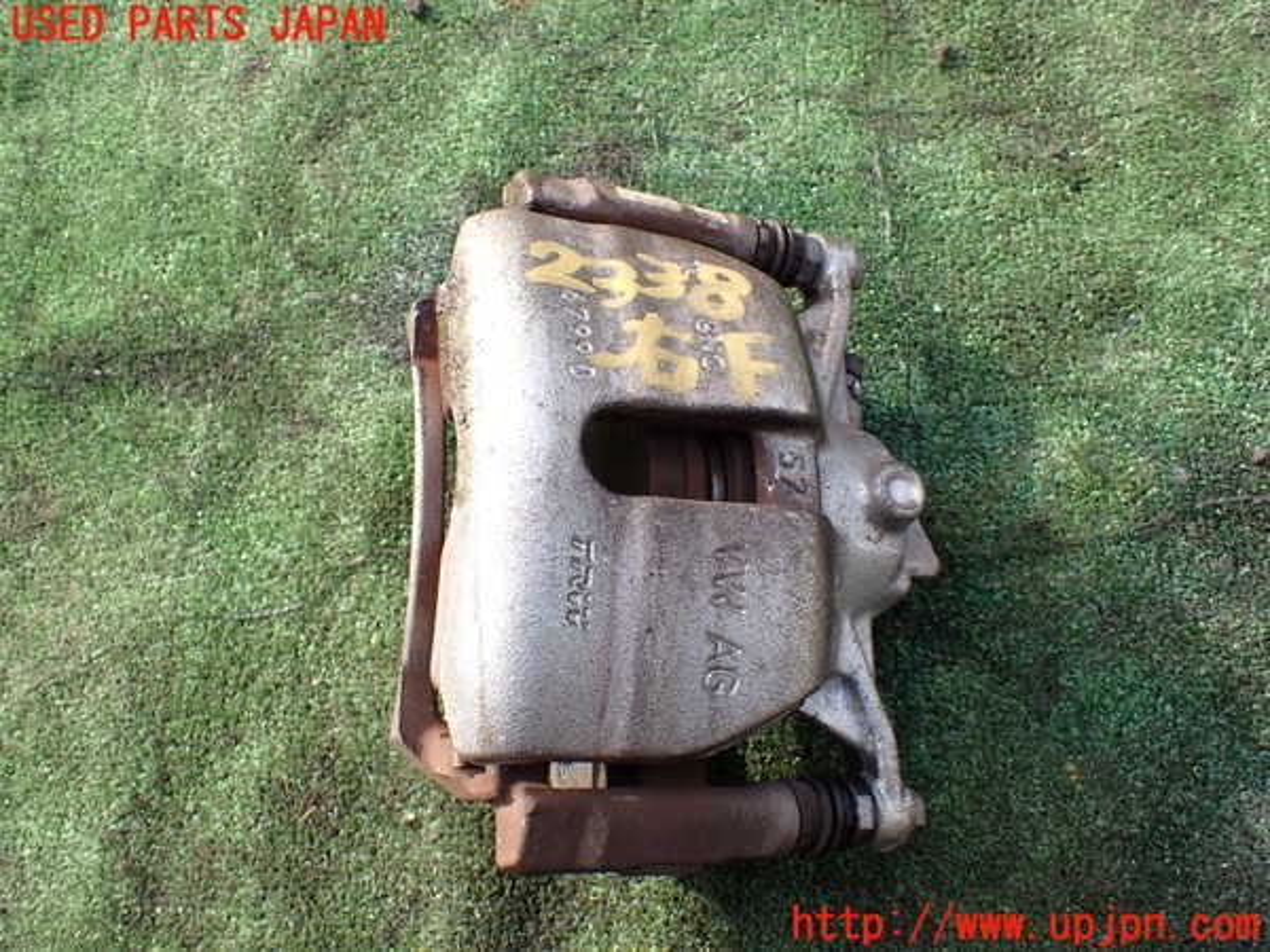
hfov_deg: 60.0
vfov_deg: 46.8
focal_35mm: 30
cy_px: 476
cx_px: 635
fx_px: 1101
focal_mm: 5.4
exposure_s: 1/200
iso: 100
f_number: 3.2
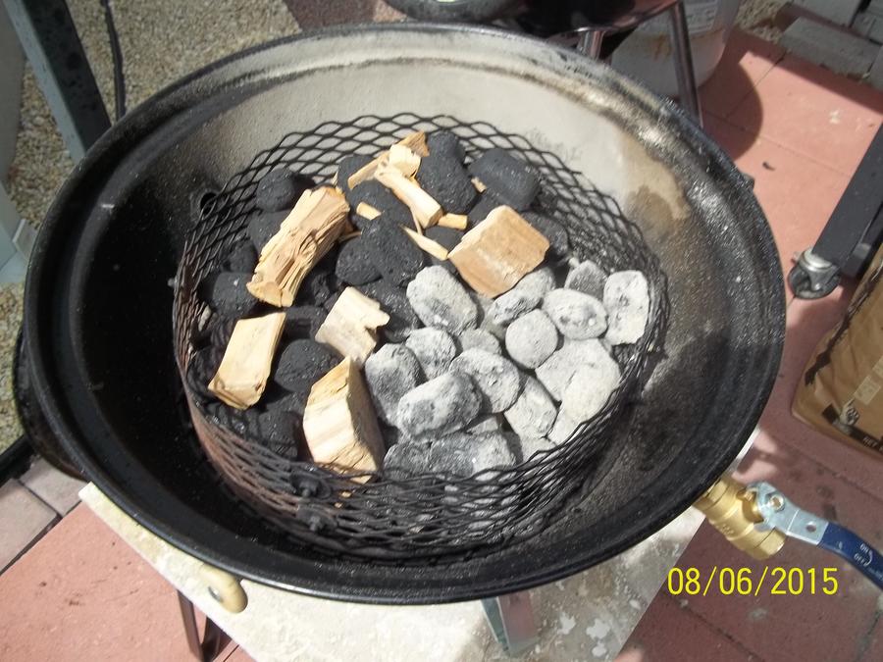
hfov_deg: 56.8
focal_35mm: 32
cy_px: 331
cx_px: 442
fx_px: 816
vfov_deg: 44.2
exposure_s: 1/80
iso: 64
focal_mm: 5.7
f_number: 8.8
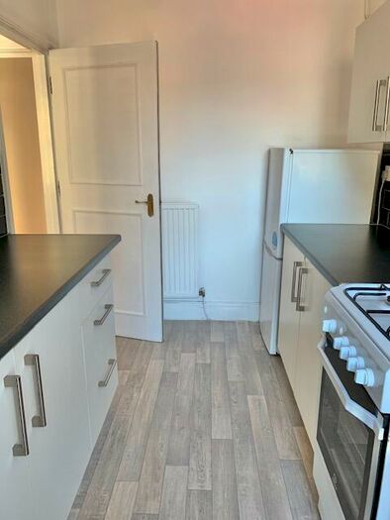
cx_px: 195
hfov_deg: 53.1
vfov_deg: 67.3
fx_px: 390
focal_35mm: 26
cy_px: 260
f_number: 1.8
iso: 160
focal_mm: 4.25
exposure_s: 1/60
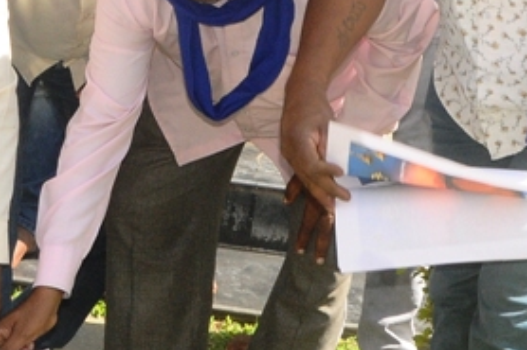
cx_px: 82
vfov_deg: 11.7
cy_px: 9
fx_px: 1695
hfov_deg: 17.5
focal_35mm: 116
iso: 500
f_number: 14
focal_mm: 21
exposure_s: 1/125
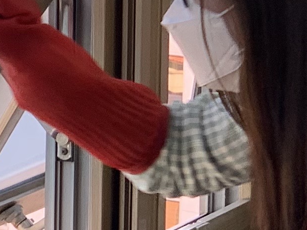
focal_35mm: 339
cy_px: 71
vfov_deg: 4.4
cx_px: -179
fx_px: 3008
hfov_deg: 5.8
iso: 20
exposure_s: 1/120
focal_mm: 6
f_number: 2.4
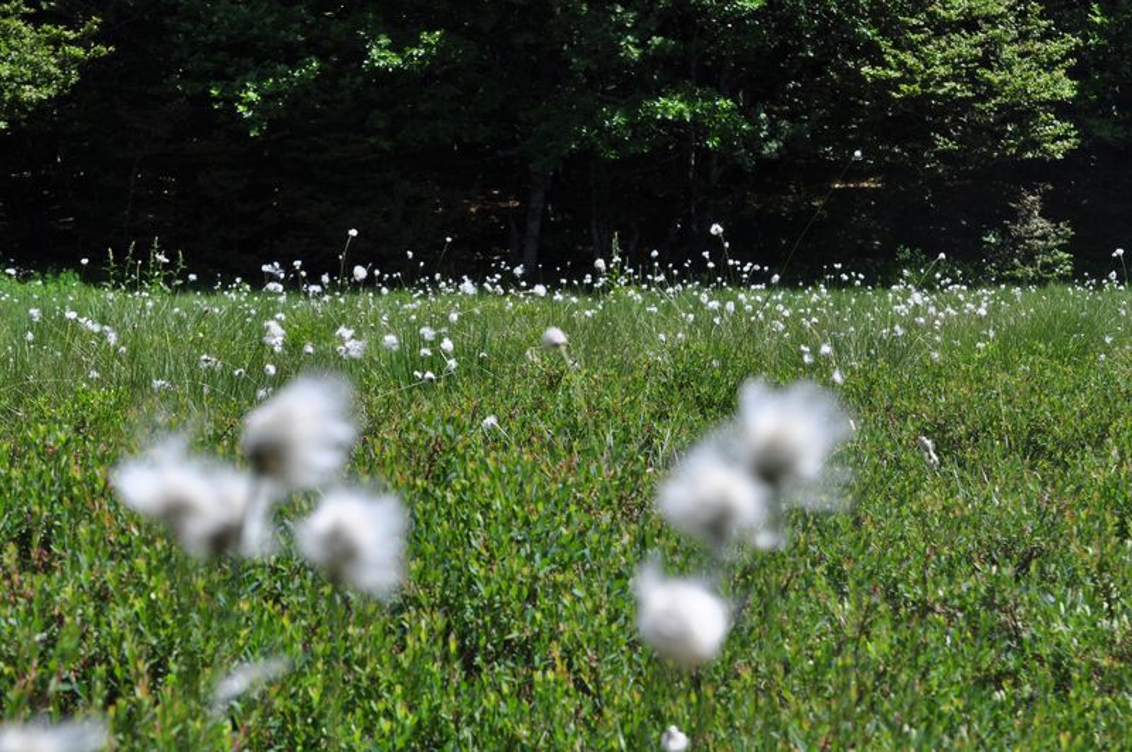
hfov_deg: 13.4
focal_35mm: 153
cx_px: 566
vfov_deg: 8.9
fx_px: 4804
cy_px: 376
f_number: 20
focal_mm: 102
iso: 200
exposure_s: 1/100
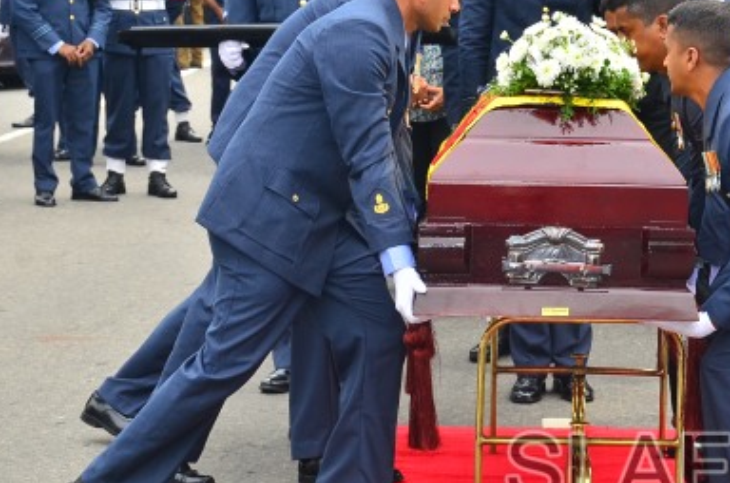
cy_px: 195
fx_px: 2605
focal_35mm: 129
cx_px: 557
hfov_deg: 15.9
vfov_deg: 10.6
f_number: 7.1
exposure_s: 1/160
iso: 250
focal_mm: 55
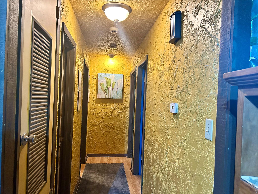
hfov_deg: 67.3
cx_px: 129
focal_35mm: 26
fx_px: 194
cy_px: 97
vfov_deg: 53.1
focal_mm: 5.7
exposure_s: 1/60
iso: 400
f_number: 1.5
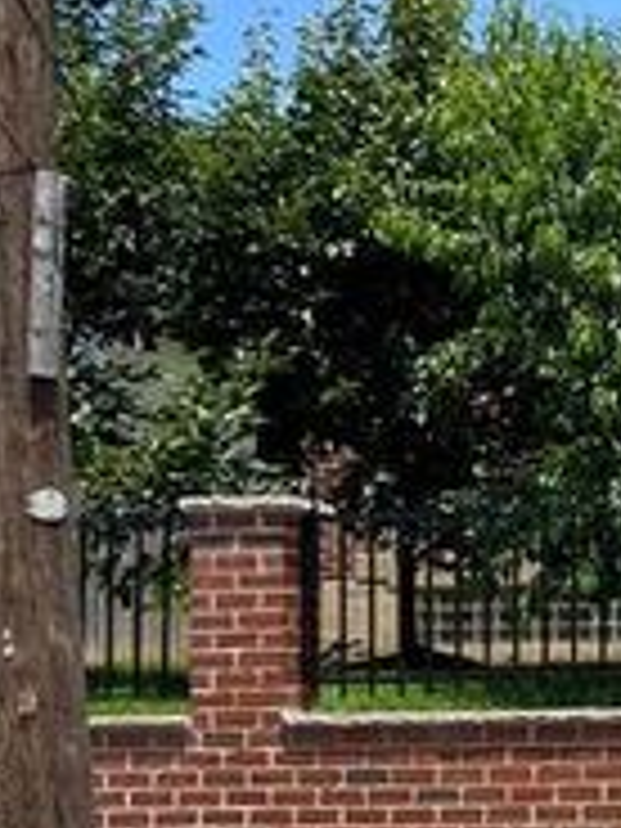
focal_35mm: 94
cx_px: 1107
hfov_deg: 14.0
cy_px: 578
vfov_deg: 20.8
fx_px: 2248
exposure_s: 1/4274
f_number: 1.5
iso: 50
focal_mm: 5.7
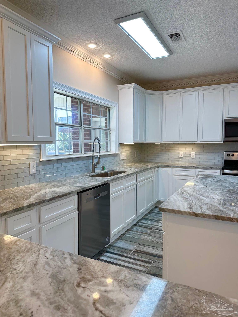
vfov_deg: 71.6
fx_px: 220
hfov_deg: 56.8
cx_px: 119
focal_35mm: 24
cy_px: 158
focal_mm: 6.86
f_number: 1.78
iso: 80
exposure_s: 1/163
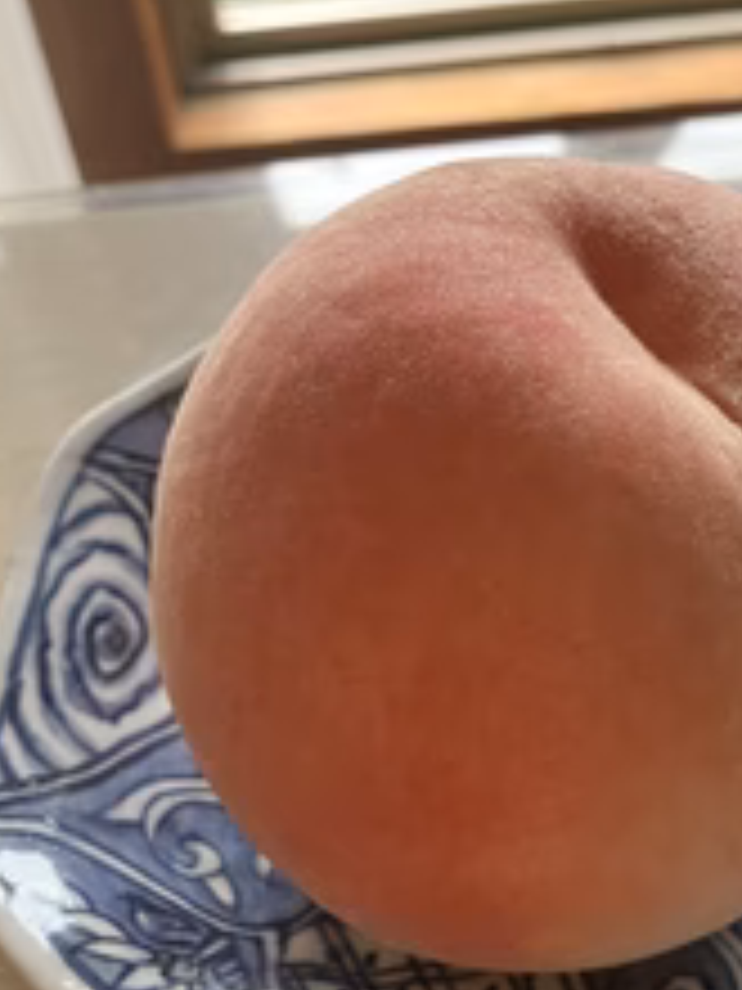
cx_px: 607
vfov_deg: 37.5
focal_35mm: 51
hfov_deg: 27.9
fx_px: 1458
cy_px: 508
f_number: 1.8
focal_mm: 3.99
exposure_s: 1/67
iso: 80
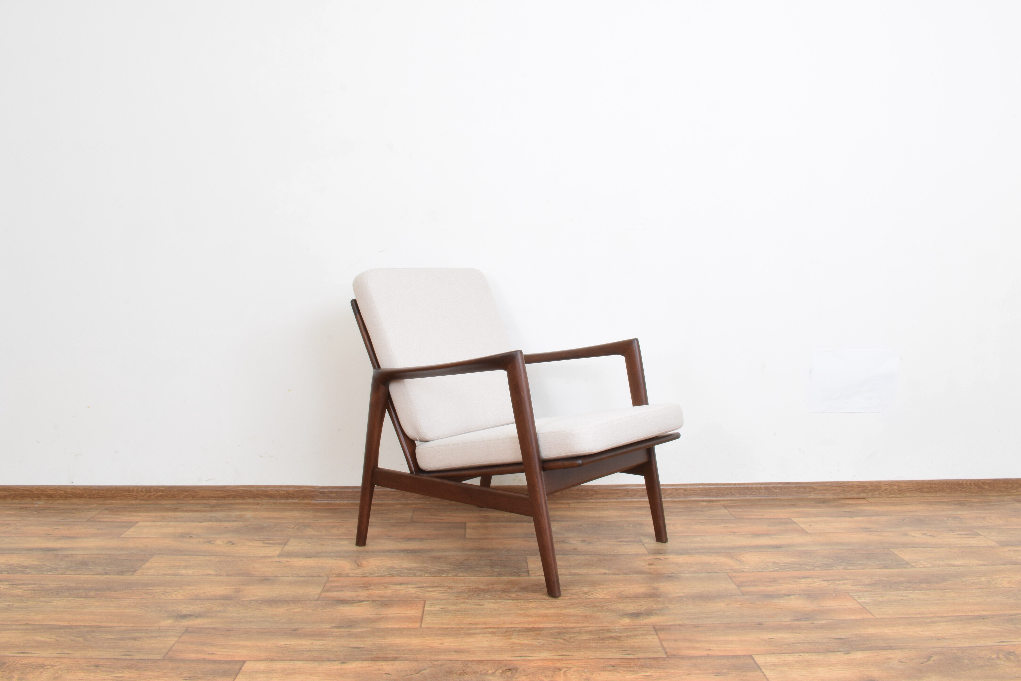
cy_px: 340
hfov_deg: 59.5
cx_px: 510
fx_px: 893
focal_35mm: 32
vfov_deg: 41.7
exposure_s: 5
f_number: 25
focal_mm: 21
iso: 100
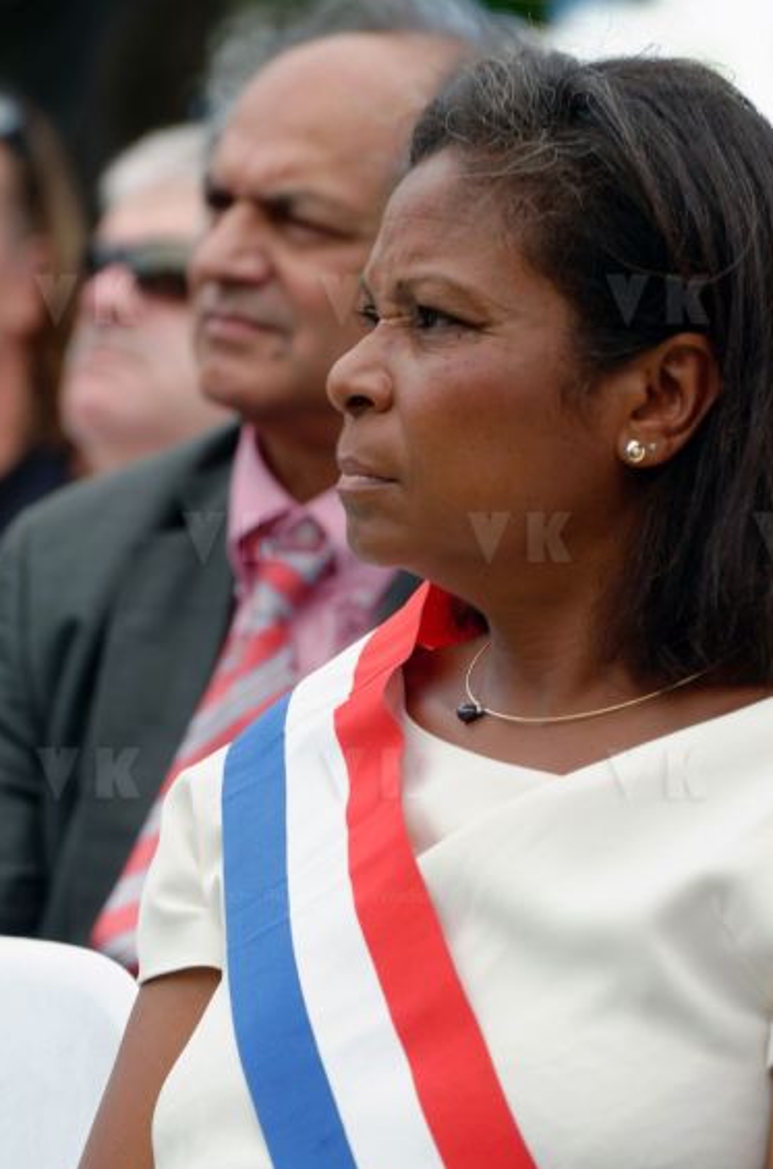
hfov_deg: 4.3
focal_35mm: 319
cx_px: 372
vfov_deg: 6.5
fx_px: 10331
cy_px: 584
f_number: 5.6
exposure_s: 1/250
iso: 100
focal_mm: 200
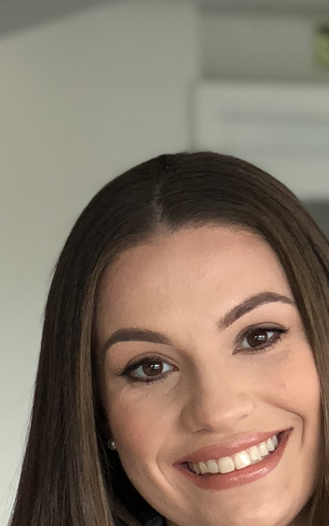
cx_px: -50
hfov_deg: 7.0
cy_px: 662
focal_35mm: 187
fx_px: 2681
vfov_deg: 11.0
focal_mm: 6
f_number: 2.4
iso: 80
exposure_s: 1/60
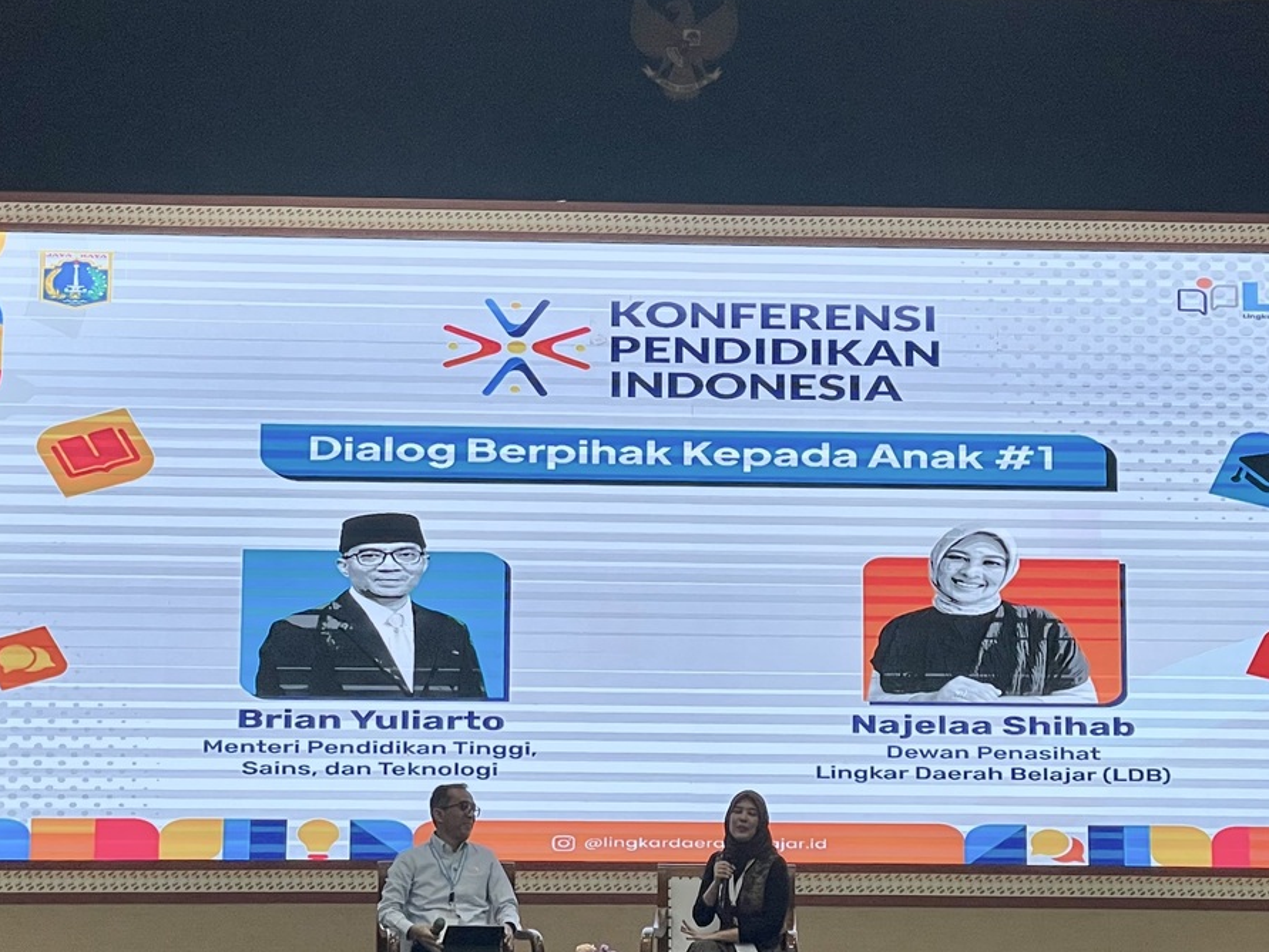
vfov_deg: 21.0
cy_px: 477
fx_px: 2567
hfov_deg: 27.8
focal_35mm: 70
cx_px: 669
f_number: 2
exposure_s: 1/100
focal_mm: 6
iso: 80
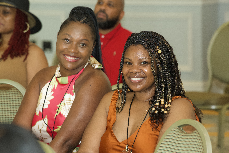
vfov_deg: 6.1
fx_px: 1431
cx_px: 114
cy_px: 76
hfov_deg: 9.1
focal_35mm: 225
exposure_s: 1/250
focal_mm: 150
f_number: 4.5
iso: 2500
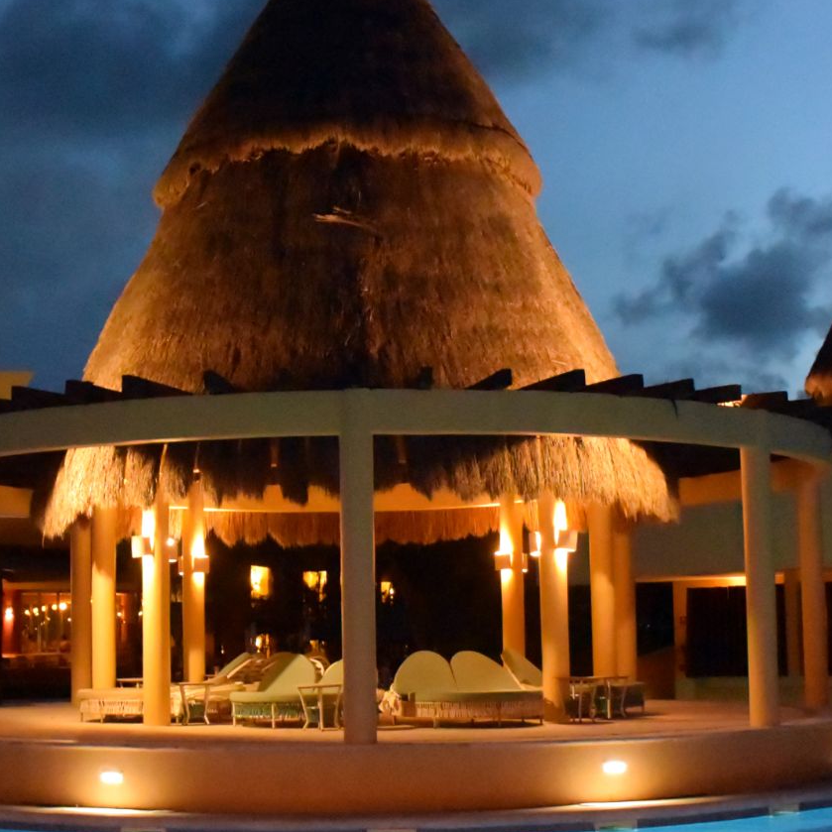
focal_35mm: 56
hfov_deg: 30.4
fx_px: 1523
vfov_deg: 30.5
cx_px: 298
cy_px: 481
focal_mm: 10
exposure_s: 1/30
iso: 3600
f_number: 3.5
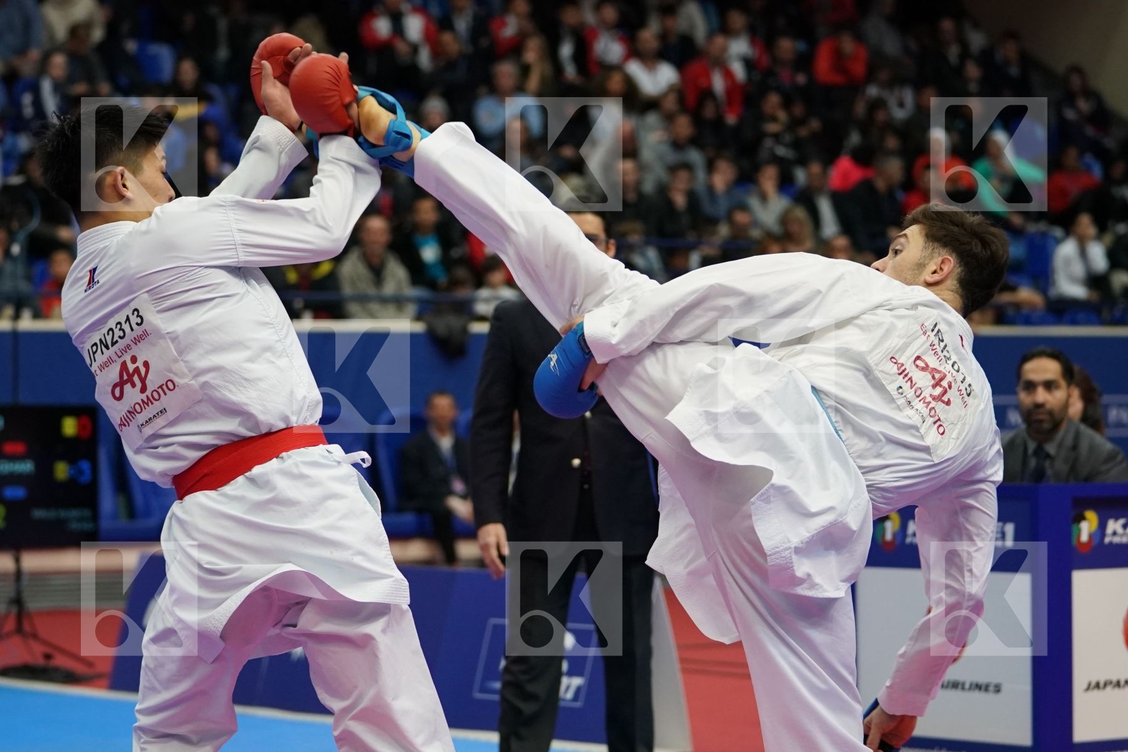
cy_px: 376
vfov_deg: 11.4
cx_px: 564
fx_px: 3760
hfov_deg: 17.1
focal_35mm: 120
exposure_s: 1/1000
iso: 2500
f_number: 2.8
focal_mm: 80
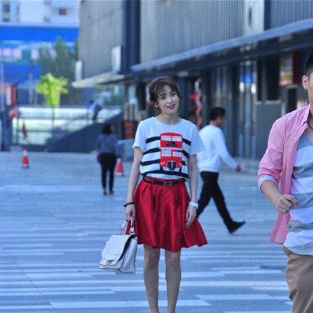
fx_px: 2210
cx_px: 219
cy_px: 156
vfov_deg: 8.1
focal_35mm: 216
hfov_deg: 8.1
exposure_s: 1/320
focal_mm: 112
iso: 320
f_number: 4.8
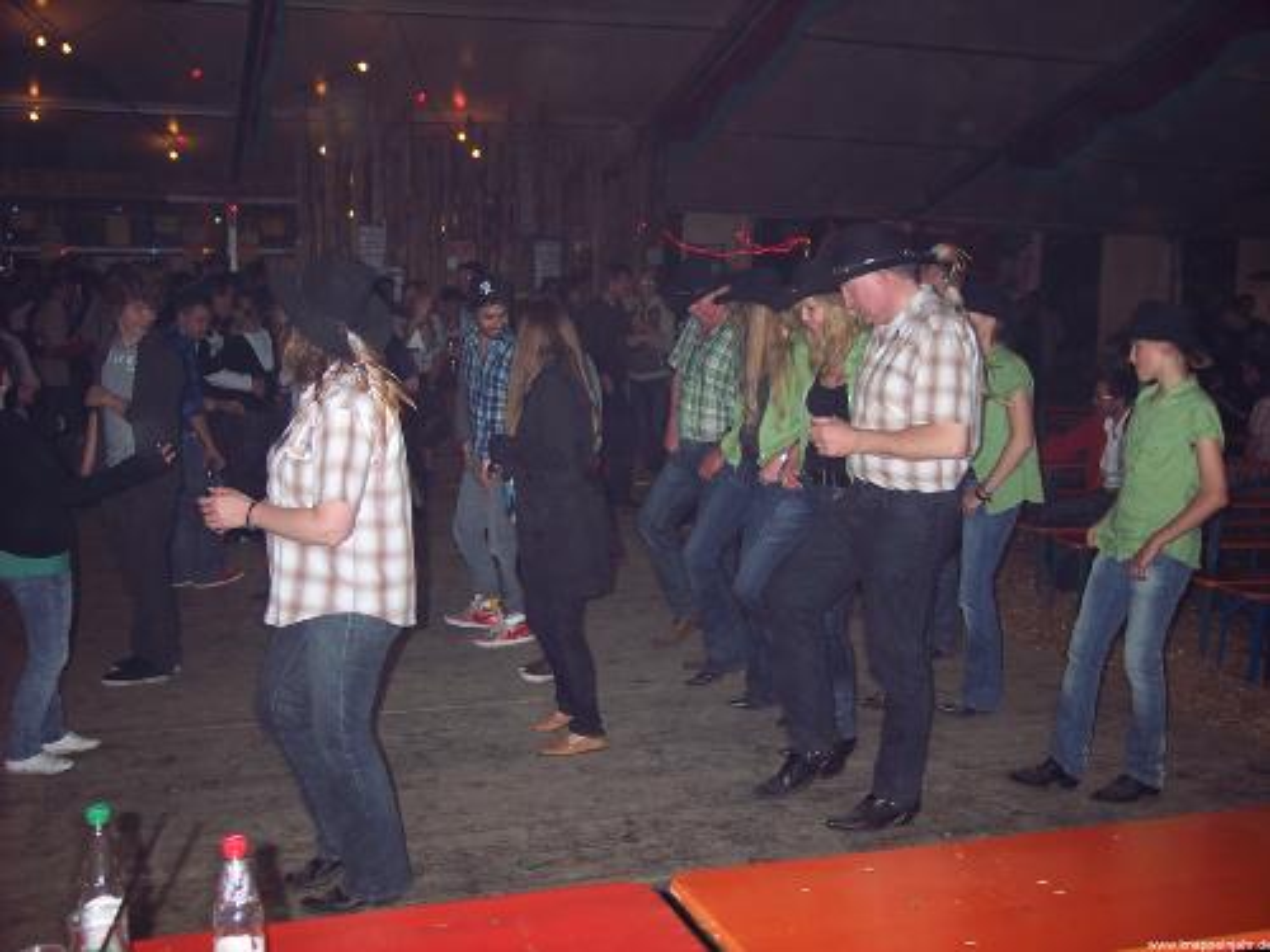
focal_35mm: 39
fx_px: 1431
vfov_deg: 36.8
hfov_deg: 47.9
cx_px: 635
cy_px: 476
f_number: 2.8
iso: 100
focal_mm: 8
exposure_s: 1/60
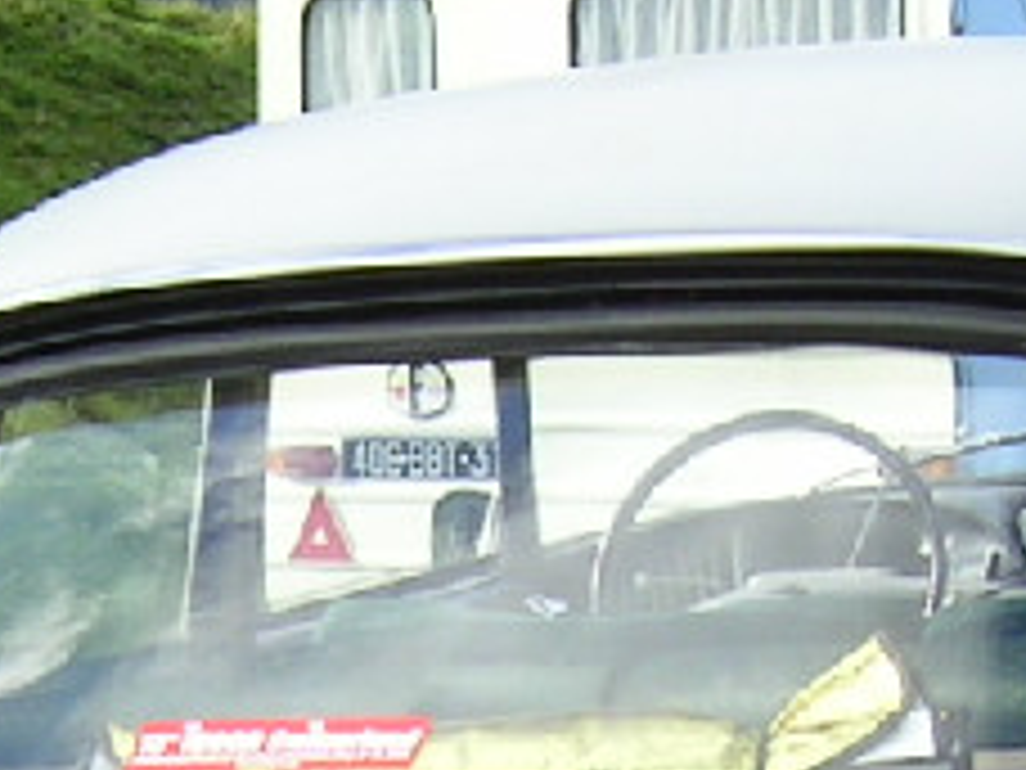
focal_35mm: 162
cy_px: 1351
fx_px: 4802
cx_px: 364
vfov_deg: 8.8
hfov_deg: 12.2
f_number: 4.8
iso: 50
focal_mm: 5.6
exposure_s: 1/121
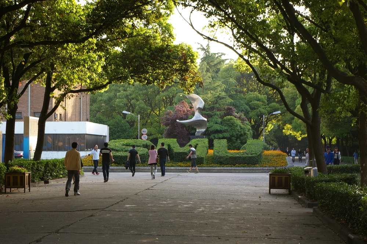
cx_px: 184
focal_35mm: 82
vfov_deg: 16.5
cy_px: 122
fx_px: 840
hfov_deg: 24.6
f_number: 8
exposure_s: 1/45
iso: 200
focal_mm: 55
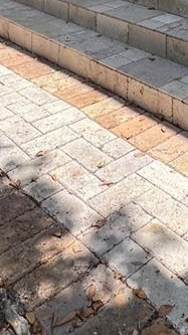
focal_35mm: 51
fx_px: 453
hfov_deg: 22.9
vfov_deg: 29.0
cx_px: 170
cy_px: -143
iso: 32
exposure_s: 1/704
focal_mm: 1.57
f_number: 1.8
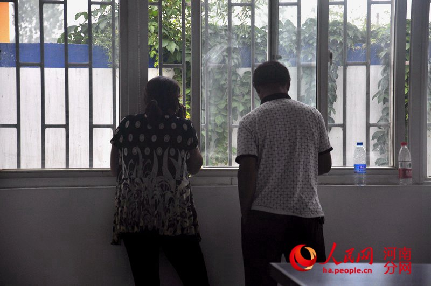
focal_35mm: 158
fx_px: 1883
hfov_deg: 13.1
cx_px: 216
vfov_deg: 8.7
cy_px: 143
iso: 200
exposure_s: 1/180
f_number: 6.7
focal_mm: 105
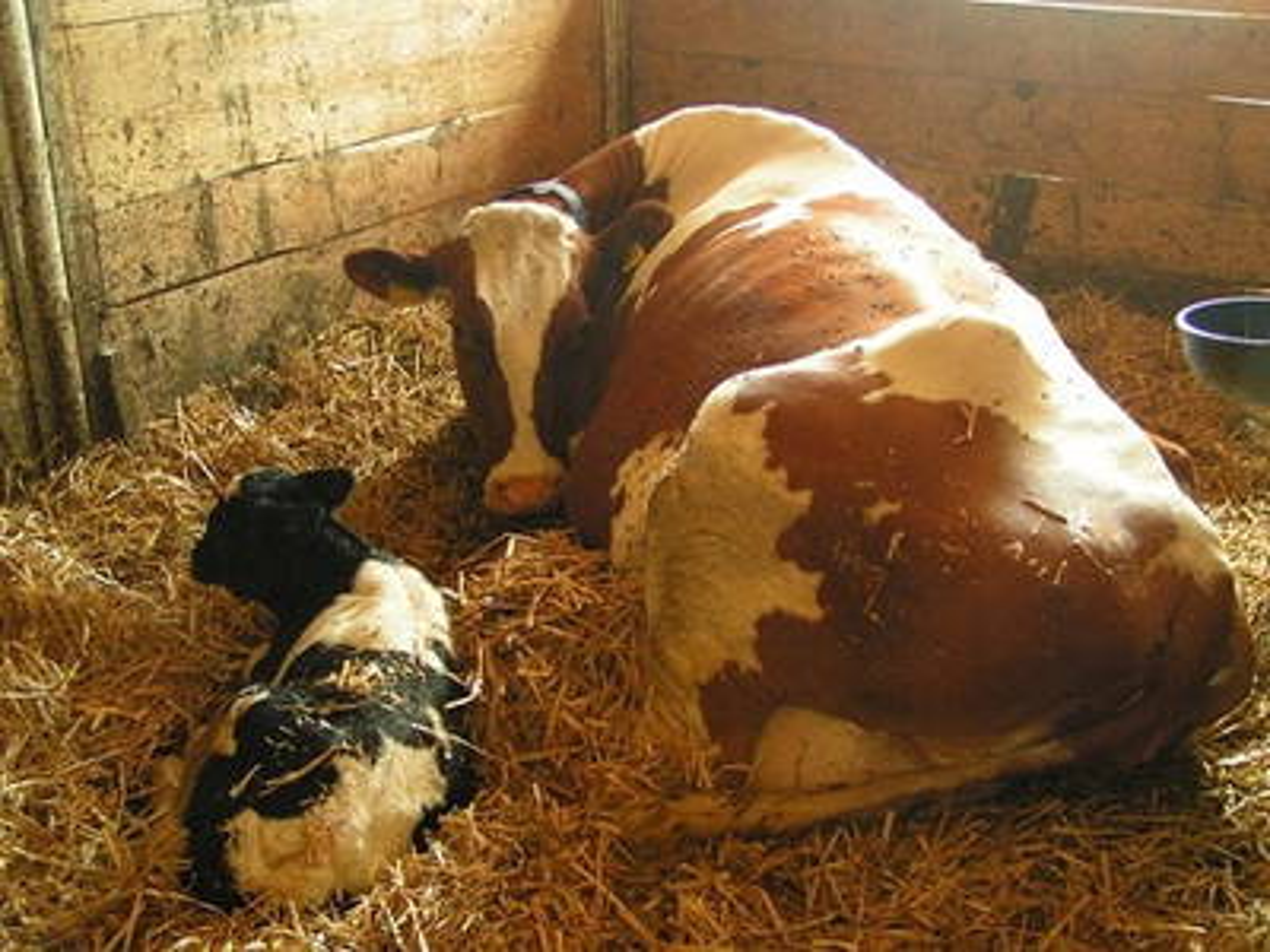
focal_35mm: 38
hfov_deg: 49.0
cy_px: 476
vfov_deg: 37.7
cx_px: 635
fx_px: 1394
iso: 200
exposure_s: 1/15
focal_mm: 5.8
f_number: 2.8
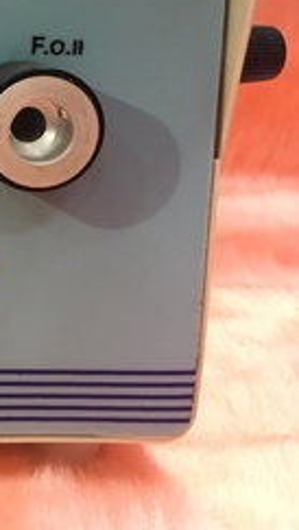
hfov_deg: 15.8
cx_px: -242
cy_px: 154
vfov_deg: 31.9
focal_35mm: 65
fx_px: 915
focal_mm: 4.15
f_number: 2.2
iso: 64
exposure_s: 1/33
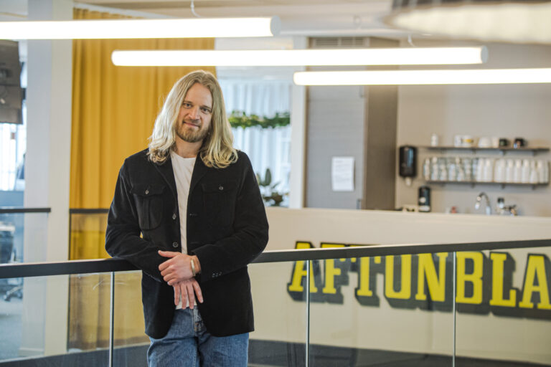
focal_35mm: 125
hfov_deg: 16.4
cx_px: 276
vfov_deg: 11.0
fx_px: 1913
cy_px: 184
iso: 2500
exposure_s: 1/125
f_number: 4.8
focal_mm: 125
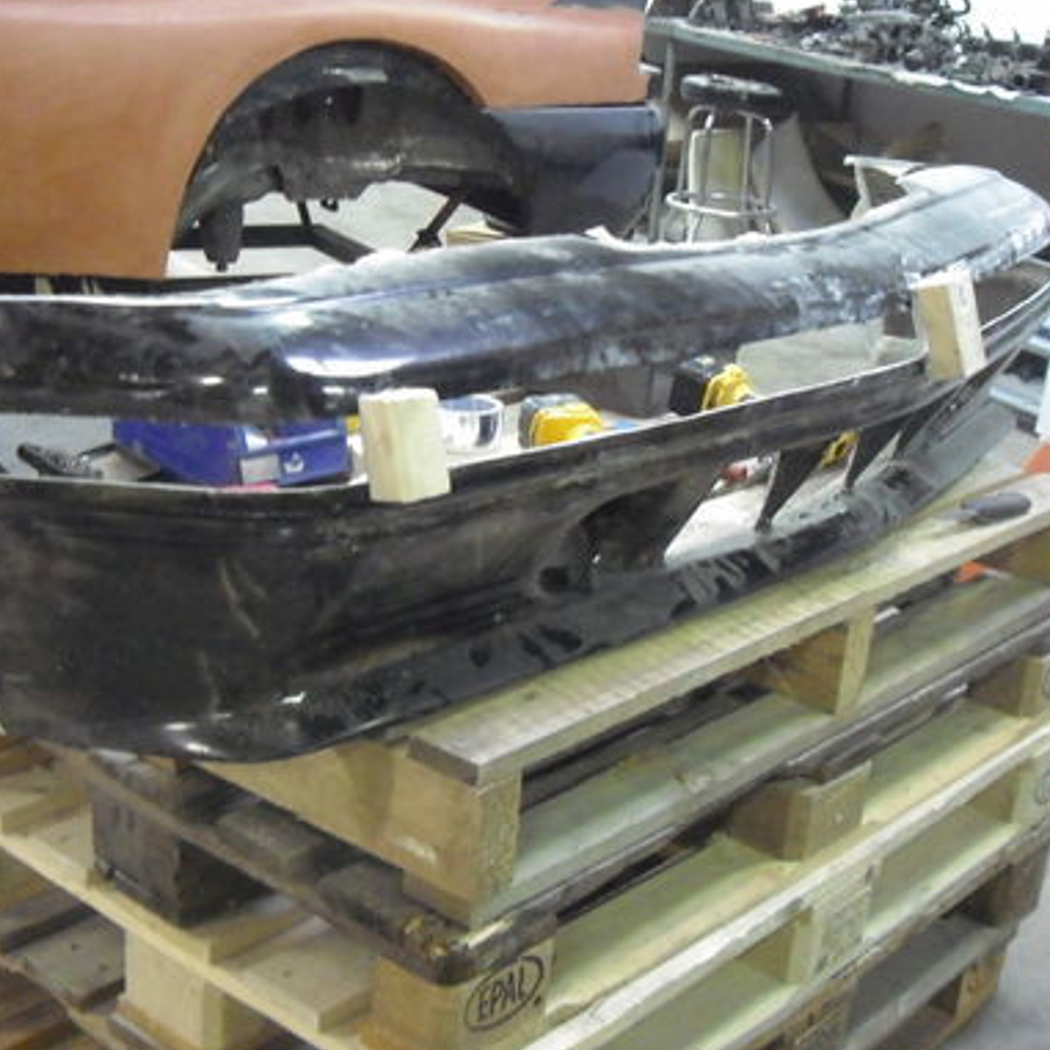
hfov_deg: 31.1
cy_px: 515
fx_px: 1887
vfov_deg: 31.1
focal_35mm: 55
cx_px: 557
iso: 800
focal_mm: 6.2
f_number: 2.7
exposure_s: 1/15
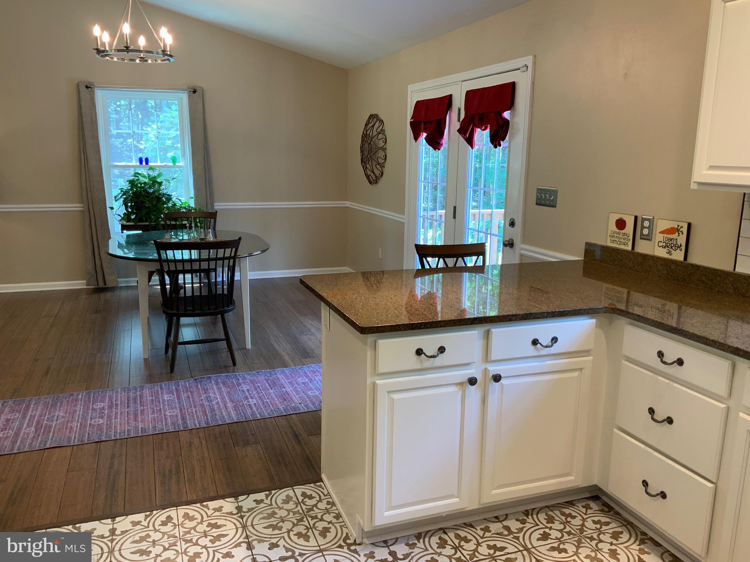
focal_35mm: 29
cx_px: 375
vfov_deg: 48.2
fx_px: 628
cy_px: 281
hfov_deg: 61.7
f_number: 1.8
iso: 80
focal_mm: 3
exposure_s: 1/60
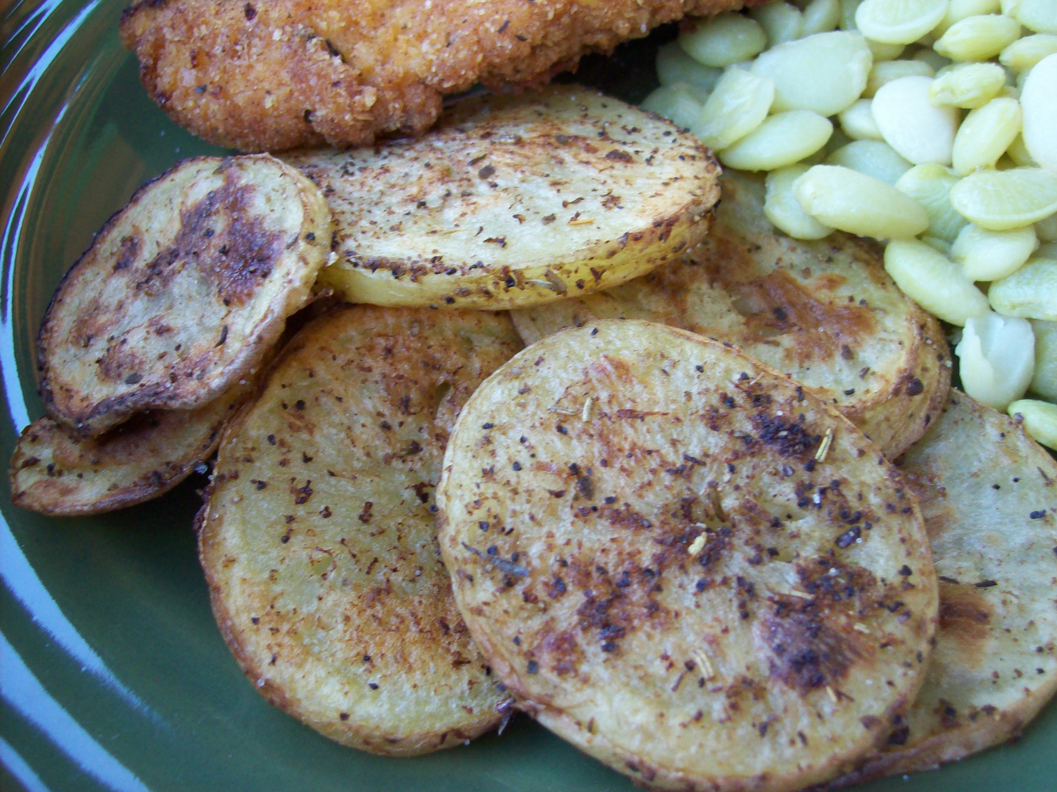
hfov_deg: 51.4
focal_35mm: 36
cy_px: 396
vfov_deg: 39.6
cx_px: 528
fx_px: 1099
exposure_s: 1/23.3
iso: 160
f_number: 2.7
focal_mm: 6
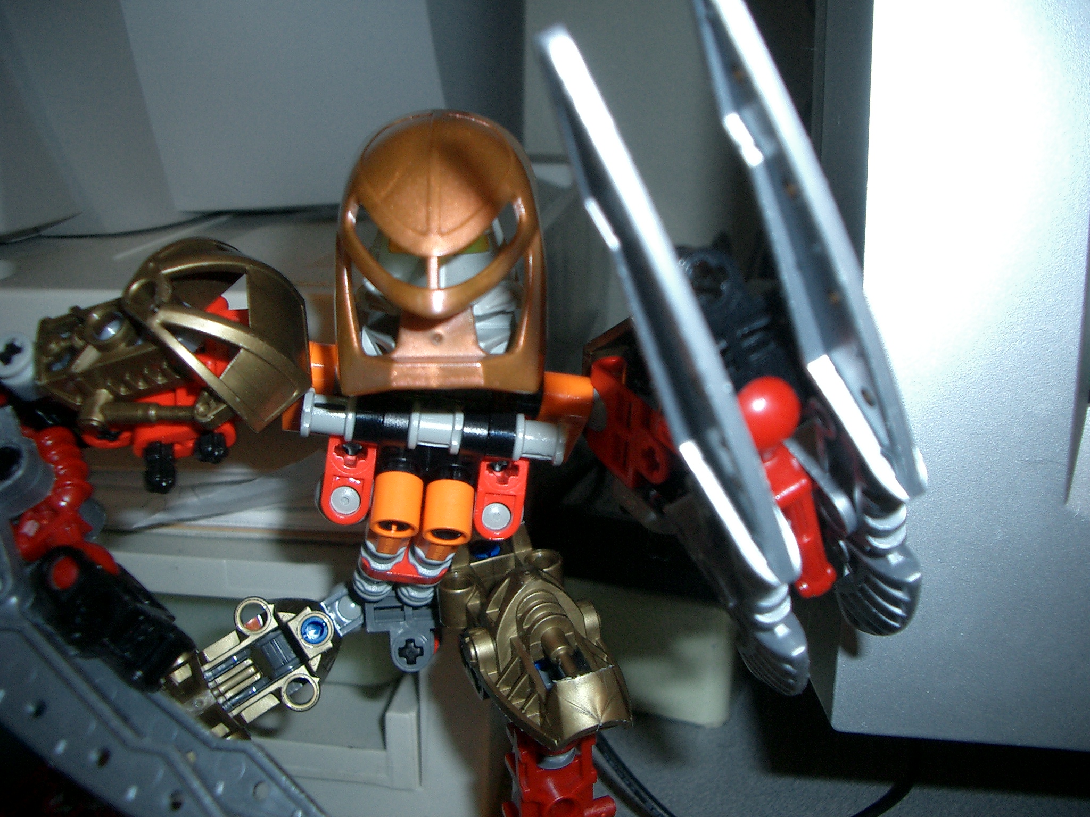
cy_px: 408
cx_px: 545
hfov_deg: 52.6
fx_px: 1102
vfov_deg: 40.7
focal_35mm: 35
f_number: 2.6
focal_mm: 5.8
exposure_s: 1/40
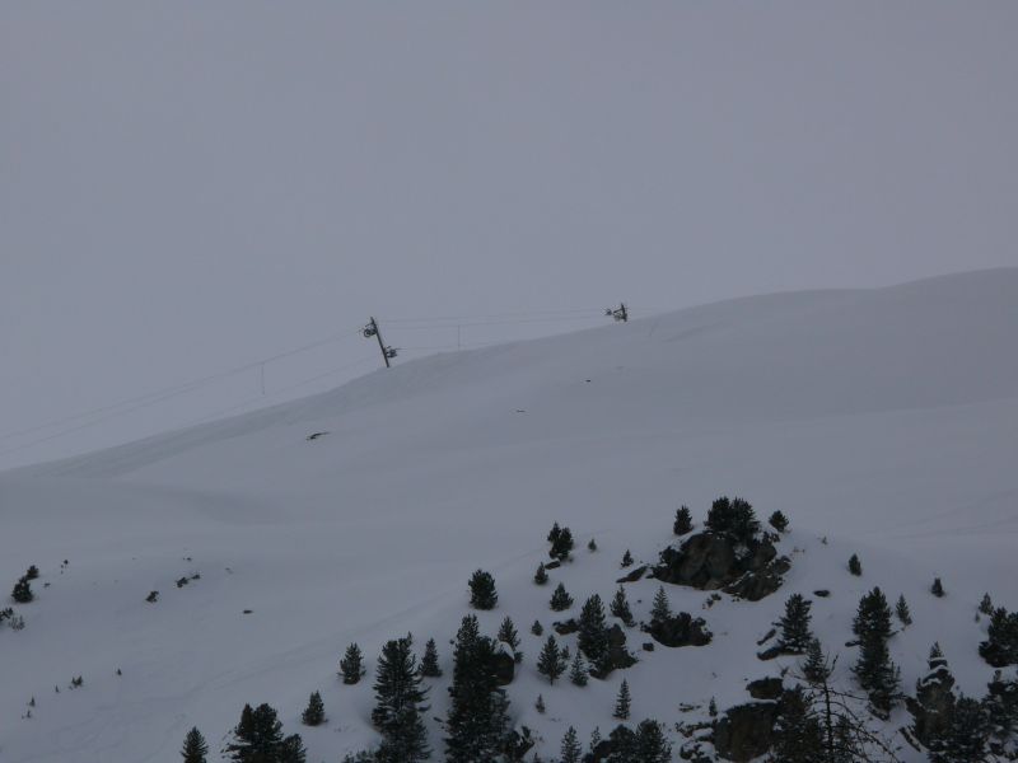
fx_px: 12352
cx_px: 509
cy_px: 382
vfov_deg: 3.5
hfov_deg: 4.7
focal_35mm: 420
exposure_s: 1/1000
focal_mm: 88.8
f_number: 11
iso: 100
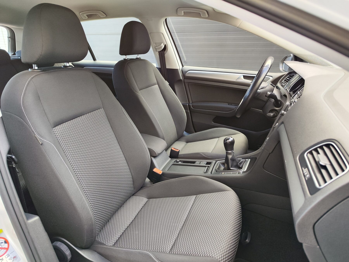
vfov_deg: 58.9
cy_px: 131
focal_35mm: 23
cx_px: 174
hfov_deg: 73.9
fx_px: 232
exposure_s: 1/100
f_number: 1.69
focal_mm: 7.01
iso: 211
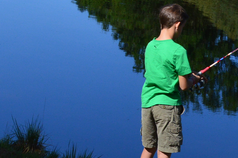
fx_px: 1262
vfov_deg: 7.1
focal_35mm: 191
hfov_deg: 10.5
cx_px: -92
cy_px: -48
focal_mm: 32
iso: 400
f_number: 11
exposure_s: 1/500
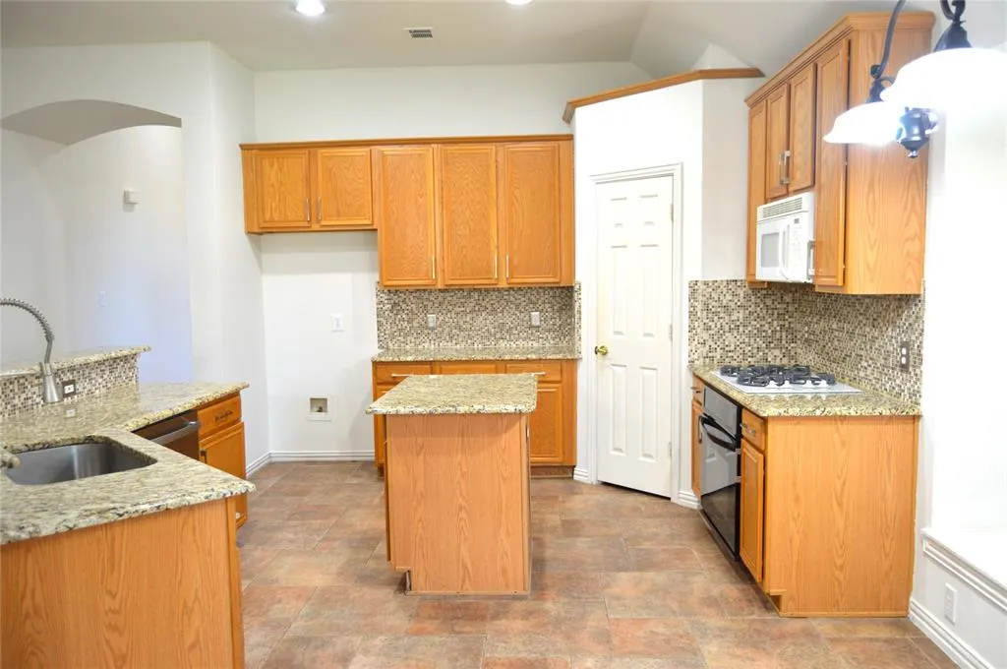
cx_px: 504
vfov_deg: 47.8
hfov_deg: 67.4
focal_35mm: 27
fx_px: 754
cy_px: 334
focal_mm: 18
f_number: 4
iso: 400
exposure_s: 1/60
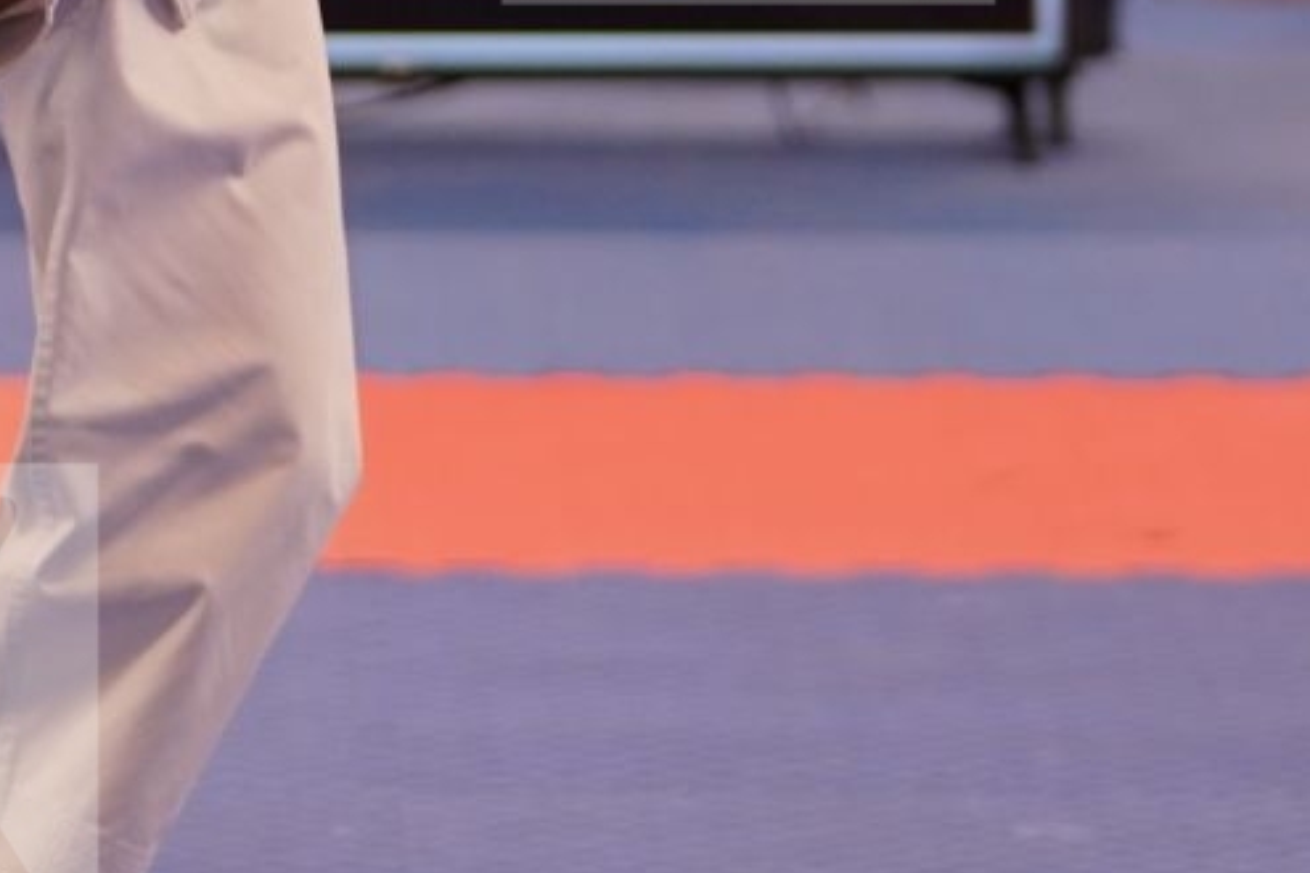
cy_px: -235
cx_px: -148
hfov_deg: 4.7
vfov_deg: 3.1
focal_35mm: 440
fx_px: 16010
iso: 800
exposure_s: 1/500
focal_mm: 121
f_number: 2.8
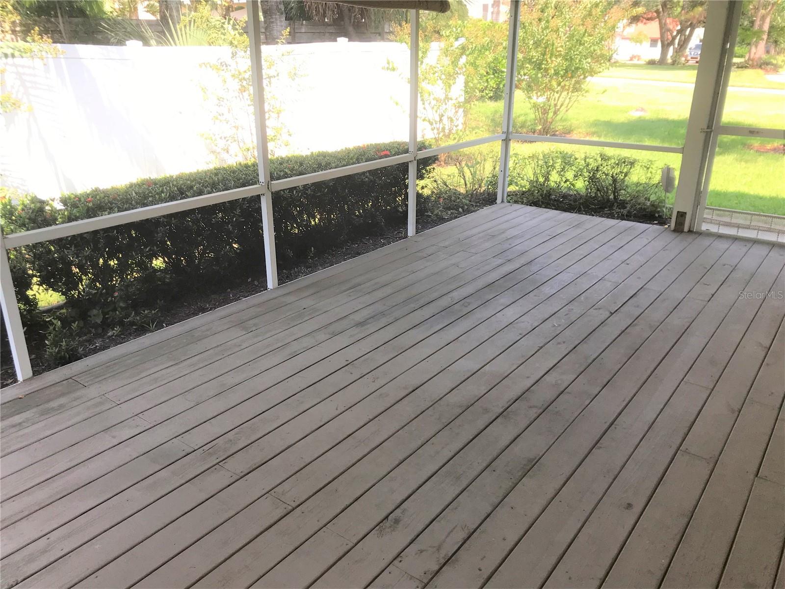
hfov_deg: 63.4
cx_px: 392
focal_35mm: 28
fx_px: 635
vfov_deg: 49.7
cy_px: 294
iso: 20
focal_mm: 3.99
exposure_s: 1/209
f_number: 1.8
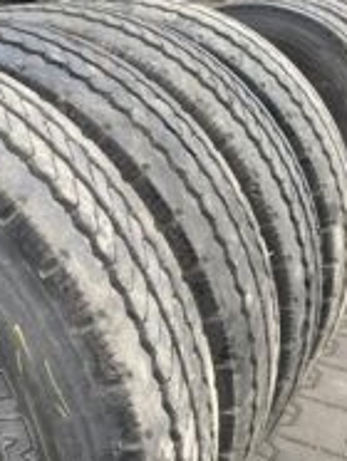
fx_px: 800
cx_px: -59
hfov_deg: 22.7
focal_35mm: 60
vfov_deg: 31.4
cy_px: 361
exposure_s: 1/122
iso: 64
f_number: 1.8
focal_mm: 4.25
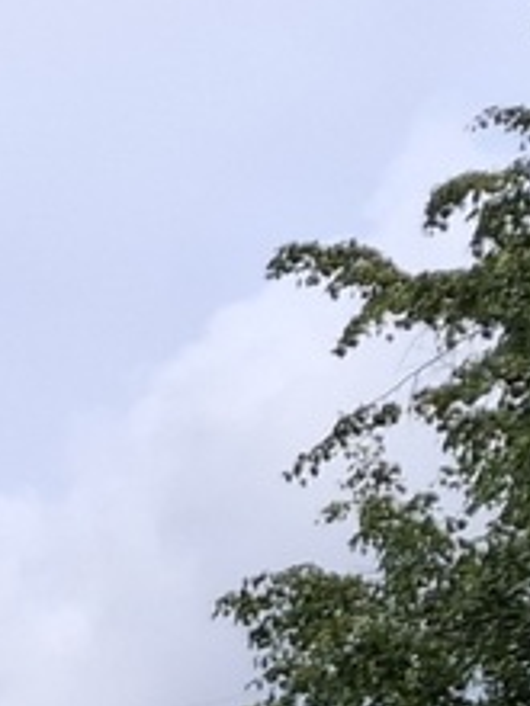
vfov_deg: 11.2
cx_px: -713
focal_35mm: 162
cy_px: 1357
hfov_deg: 8.4
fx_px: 3307
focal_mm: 4.69
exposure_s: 1/1667
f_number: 1.8
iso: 32
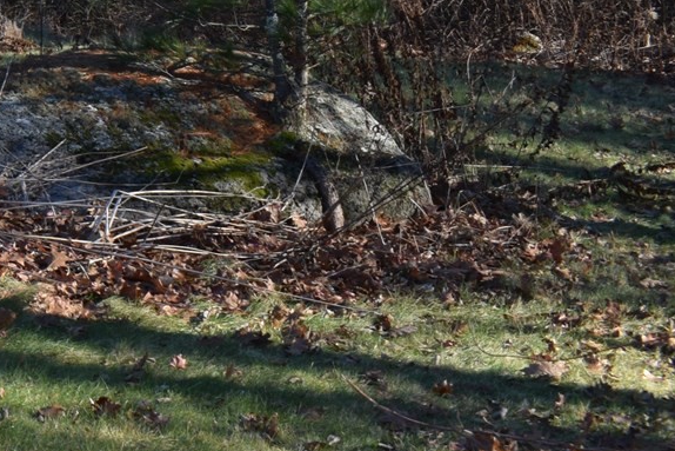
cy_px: -65
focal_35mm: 107
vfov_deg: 12.5
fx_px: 2007
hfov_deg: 16.2
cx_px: -522
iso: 100
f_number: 8
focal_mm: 20
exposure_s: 1/100
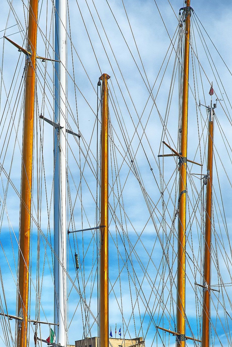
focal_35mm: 185
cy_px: 268
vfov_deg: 11.1
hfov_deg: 7.4
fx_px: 1788
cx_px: 75
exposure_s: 1/250
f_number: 8
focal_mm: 70
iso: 100
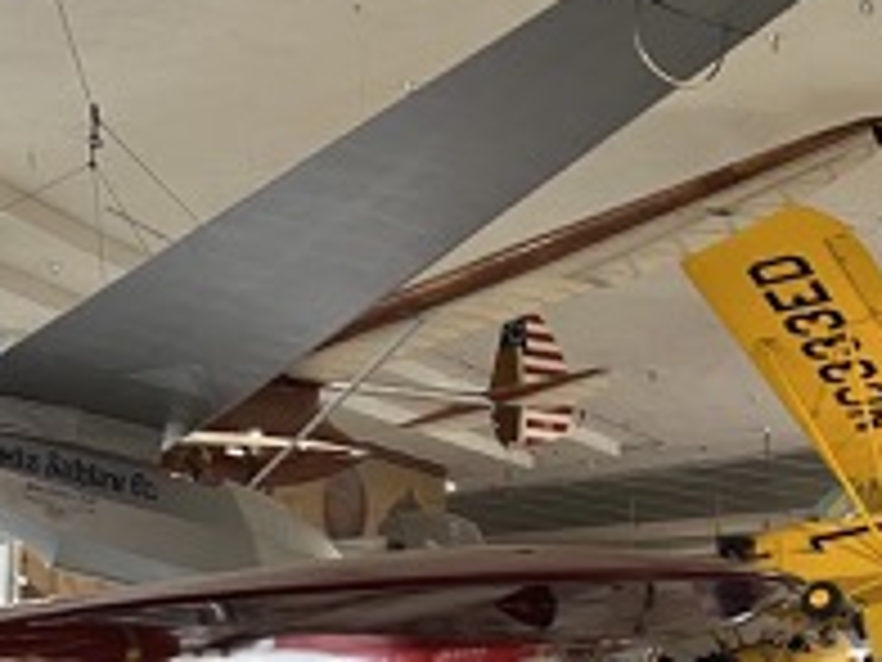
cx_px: -86
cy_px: 653
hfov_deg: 21.8
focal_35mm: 85
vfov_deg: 17.0
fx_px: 2166
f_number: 1.5
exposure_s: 1/60
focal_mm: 5.7
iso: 160
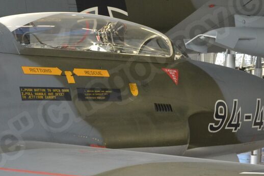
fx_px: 652
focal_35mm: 89
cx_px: 77
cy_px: 102
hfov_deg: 22.7
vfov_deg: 15.3
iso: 560
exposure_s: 1/60
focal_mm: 24
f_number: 4
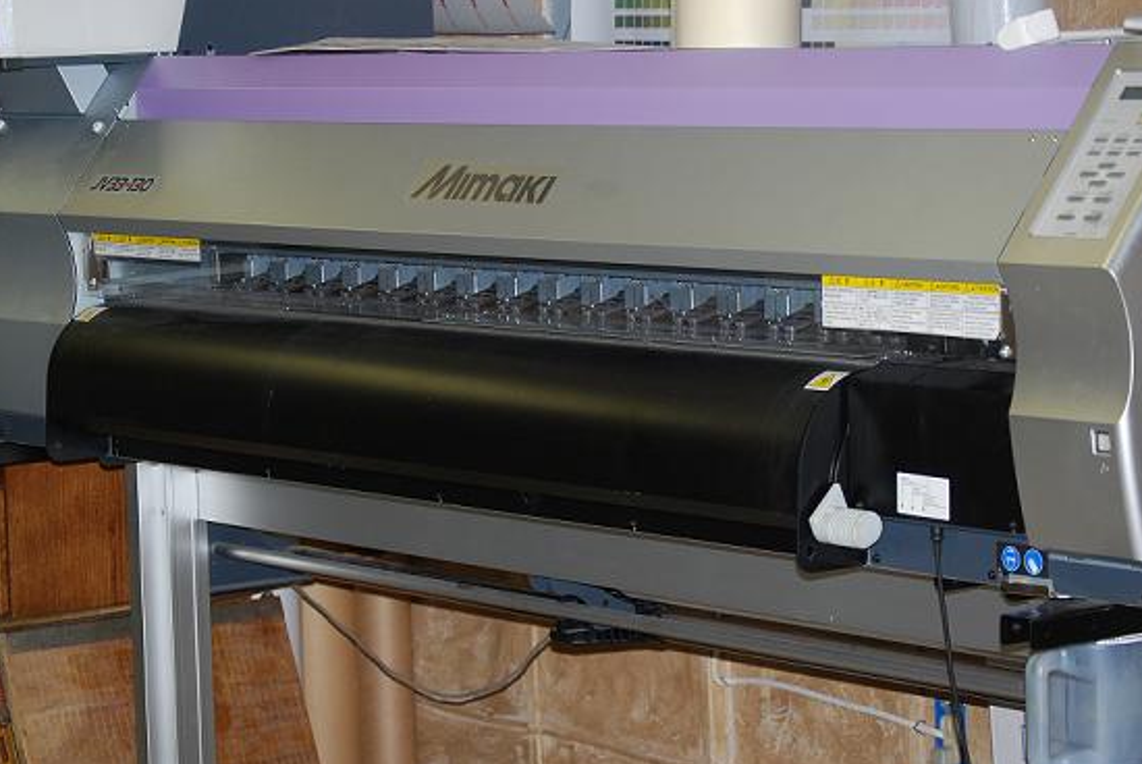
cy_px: 463
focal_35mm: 111
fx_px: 3525
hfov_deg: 18.4
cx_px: 517
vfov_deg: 12.4
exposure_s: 1/60
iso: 360
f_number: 4.2
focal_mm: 60
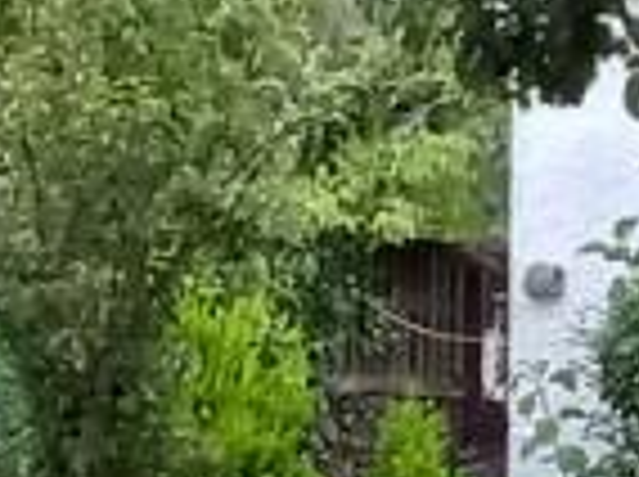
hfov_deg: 20.4
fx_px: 1732
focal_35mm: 94
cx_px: 585
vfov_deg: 15.4
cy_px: 468
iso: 125
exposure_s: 1/50
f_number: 2.2
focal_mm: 1.13
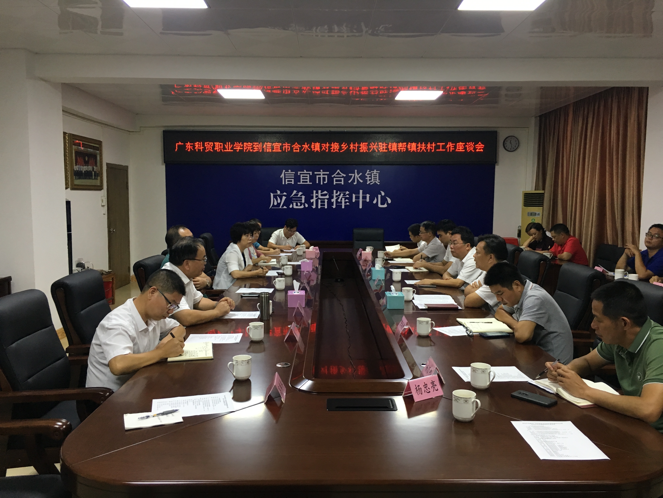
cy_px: 249
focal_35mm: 29
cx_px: 332
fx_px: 555
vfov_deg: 48.2
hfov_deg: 61.7
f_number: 2.2
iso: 64
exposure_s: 1/33
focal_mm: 4.15
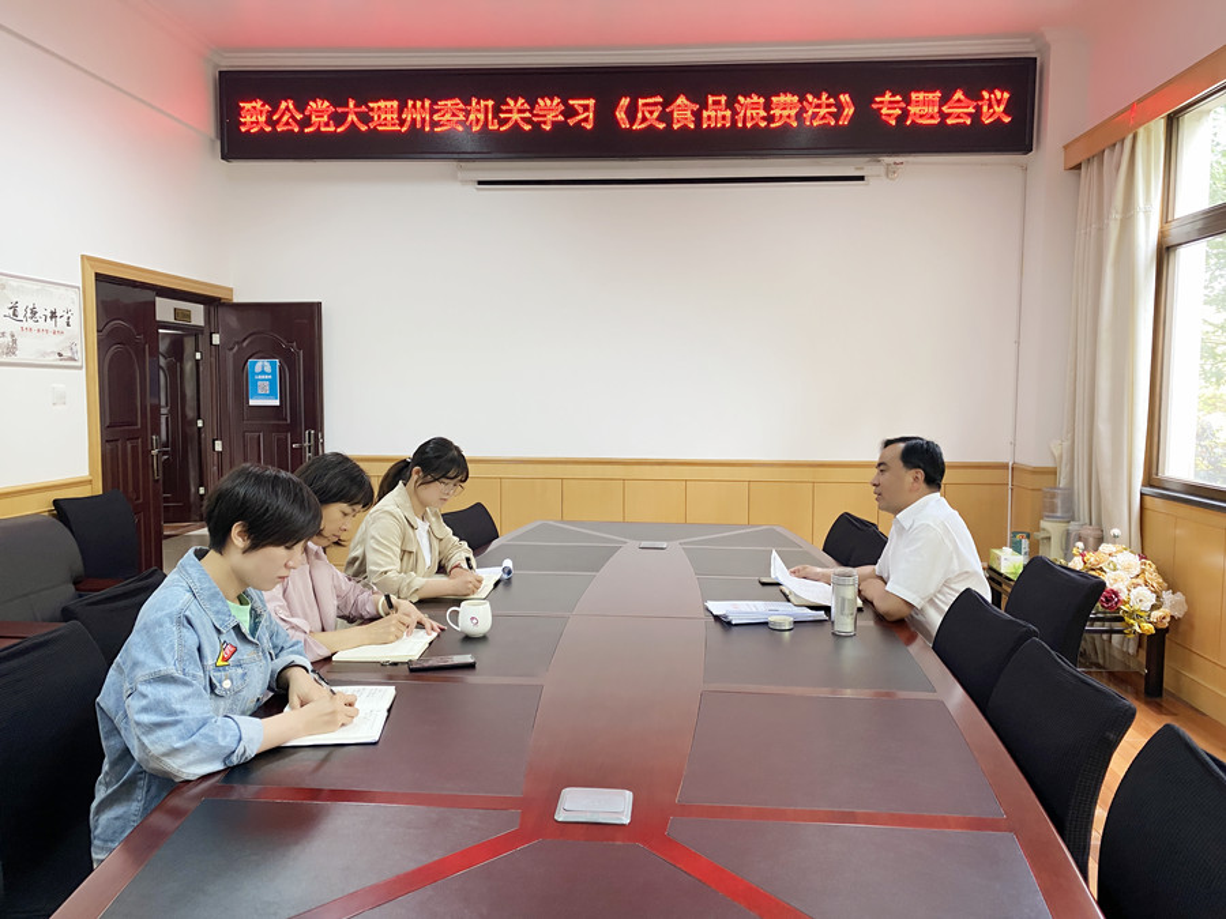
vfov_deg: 53.1
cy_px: 460
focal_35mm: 26
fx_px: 921
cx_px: 613
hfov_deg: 67.3
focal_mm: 4.25
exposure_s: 1/50
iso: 160
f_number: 1.8
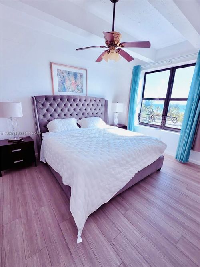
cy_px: 134
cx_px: 100
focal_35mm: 14
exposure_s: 1/368
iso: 50
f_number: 2.2
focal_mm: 2.22
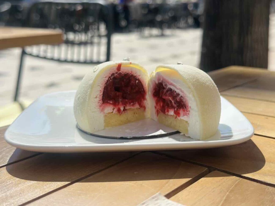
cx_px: 138
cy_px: 103
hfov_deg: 39.7
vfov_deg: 30.3
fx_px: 381
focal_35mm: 48
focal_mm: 6.86
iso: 100
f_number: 1.78
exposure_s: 1/7092
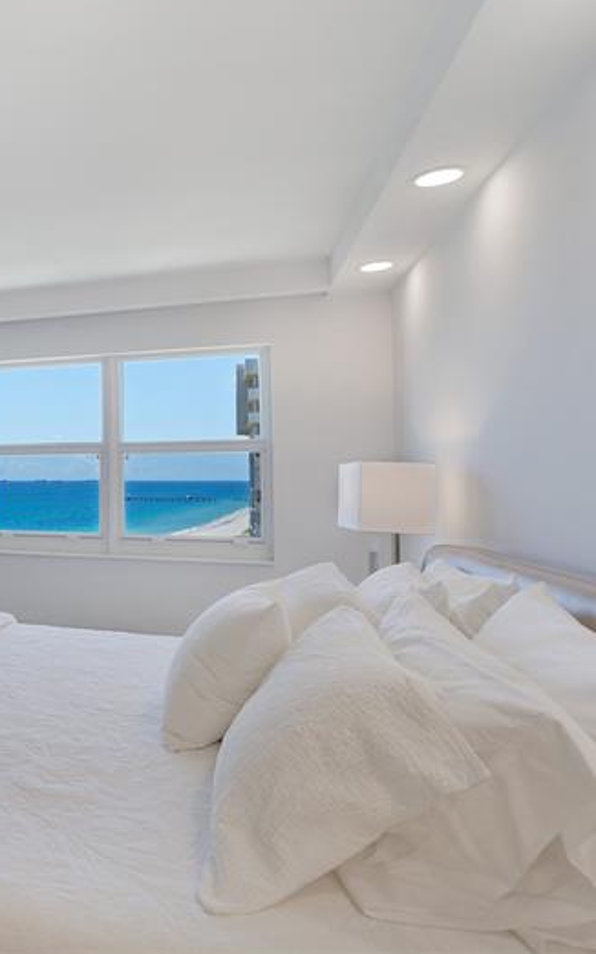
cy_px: 469
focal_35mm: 25
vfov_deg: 72.6
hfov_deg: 39.2
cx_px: -77
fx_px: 650
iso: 500
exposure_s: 1/160
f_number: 4.5
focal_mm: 16
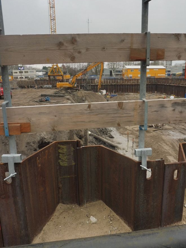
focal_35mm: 29
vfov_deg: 61.7
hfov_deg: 48.0
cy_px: 122
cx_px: 103
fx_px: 208
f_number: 3.3
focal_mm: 4.4
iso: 100
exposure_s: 1/80
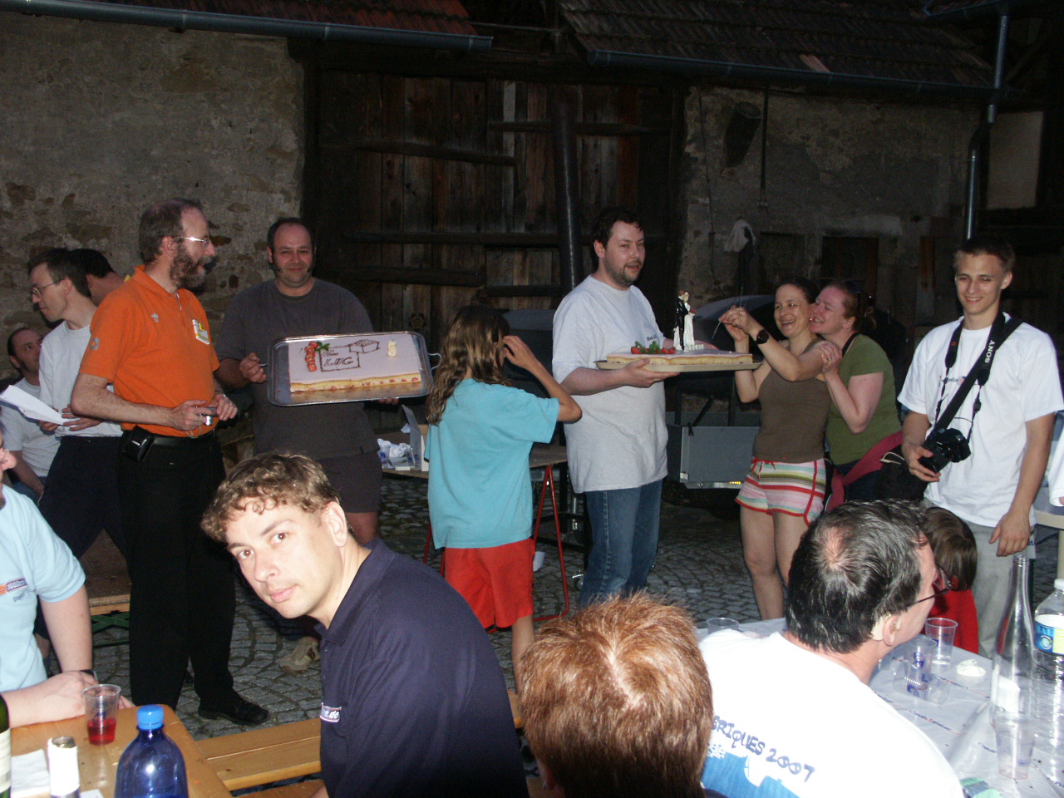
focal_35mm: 36
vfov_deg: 39.7
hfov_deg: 51.4
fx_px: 1107
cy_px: 399
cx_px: 532
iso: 200
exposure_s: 1/45
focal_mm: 9.32
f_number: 2.8
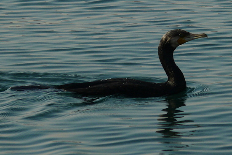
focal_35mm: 635
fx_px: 4091
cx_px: 149
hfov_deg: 3.2
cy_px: 58
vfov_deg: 2.2
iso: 100
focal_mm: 88.8
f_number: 5.6
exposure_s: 1/400
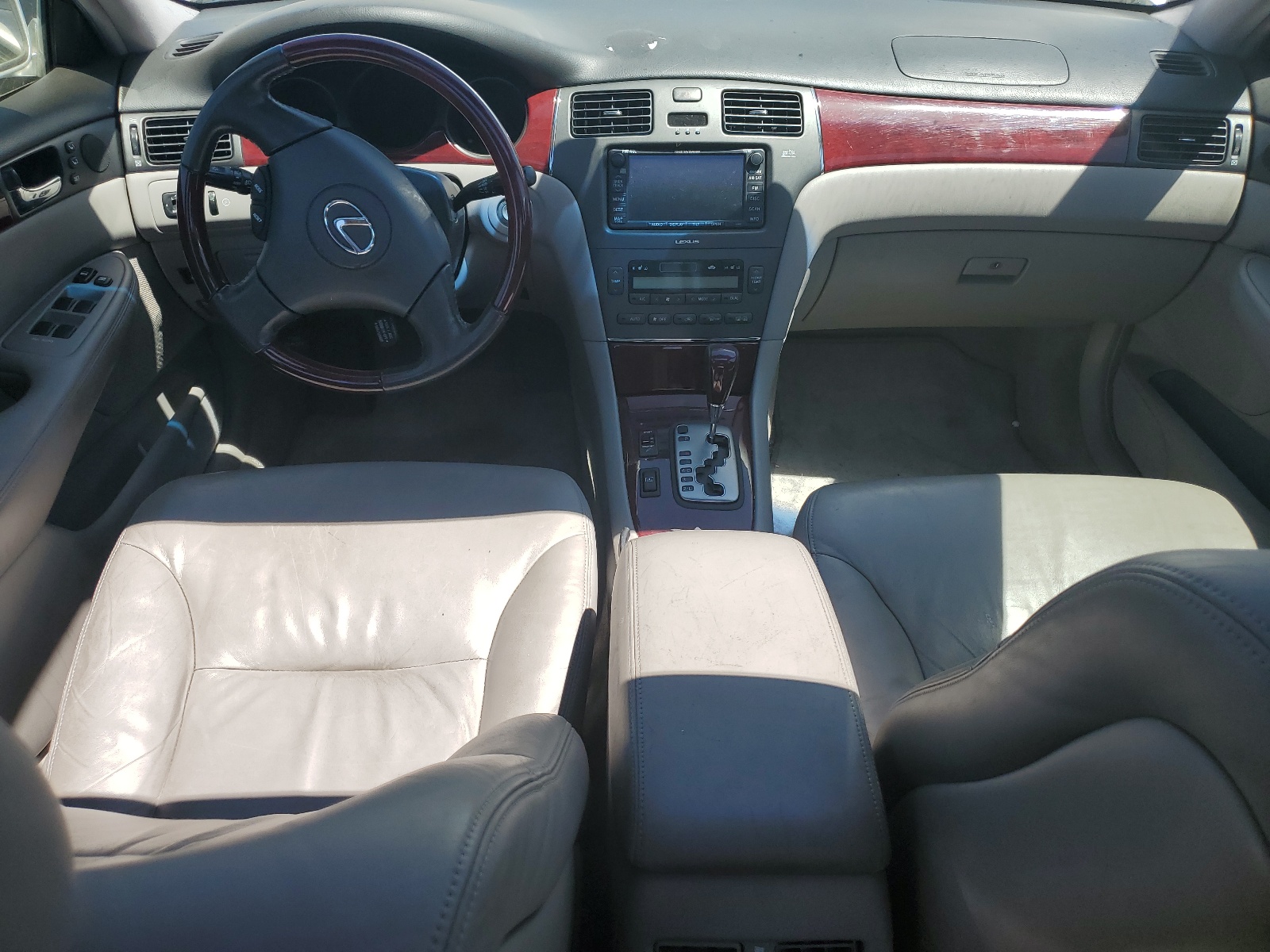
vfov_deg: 53.1
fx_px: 954
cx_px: 635
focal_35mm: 26
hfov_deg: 67.3
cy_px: 476
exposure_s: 1/1429
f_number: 1.5
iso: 50
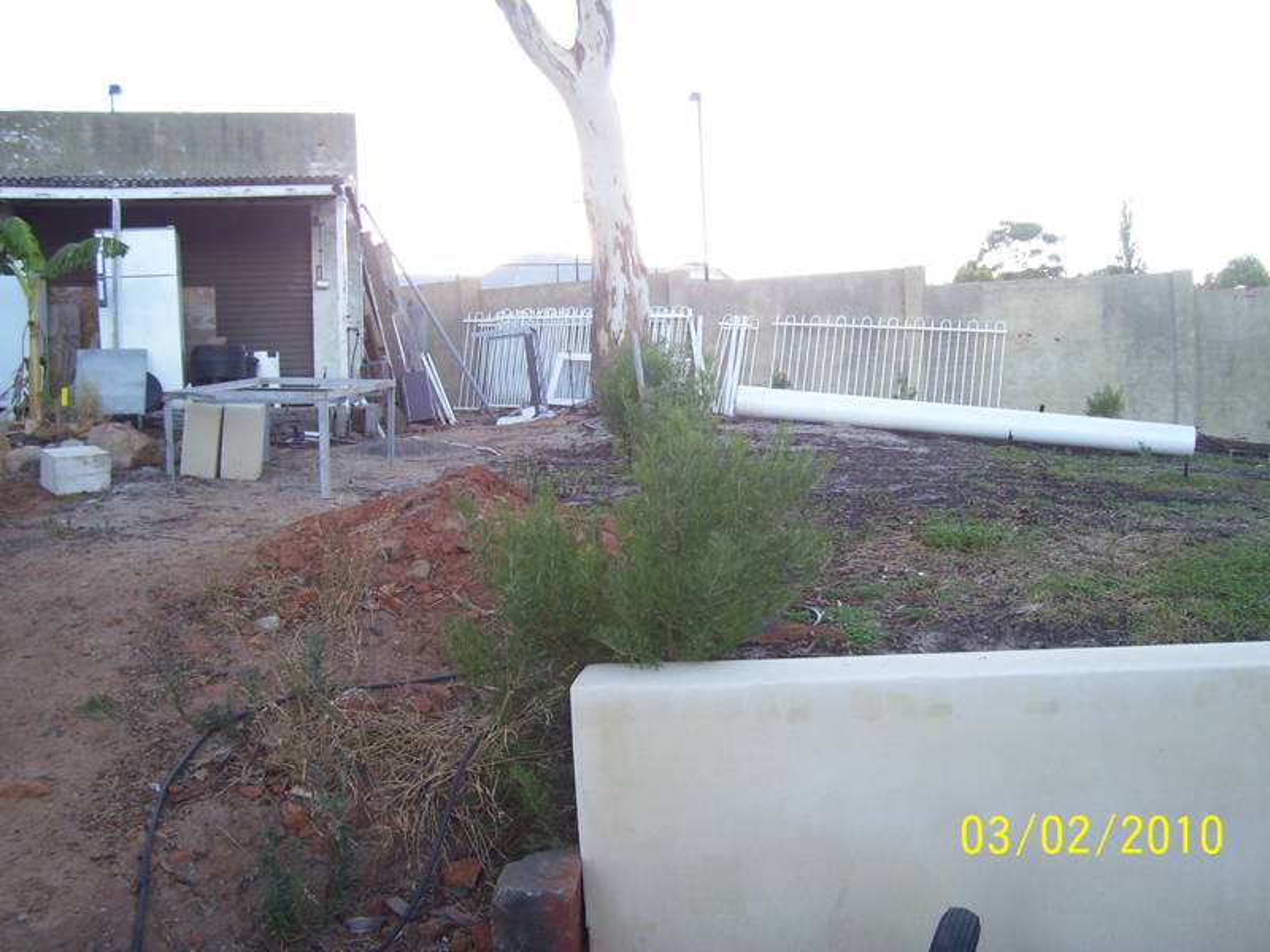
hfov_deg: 54.0
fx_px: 1247
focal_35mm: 34
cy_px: 476
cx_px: 635
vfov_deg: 41.8
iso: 80
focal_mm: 5.6
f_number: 2.7
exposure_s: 1/90
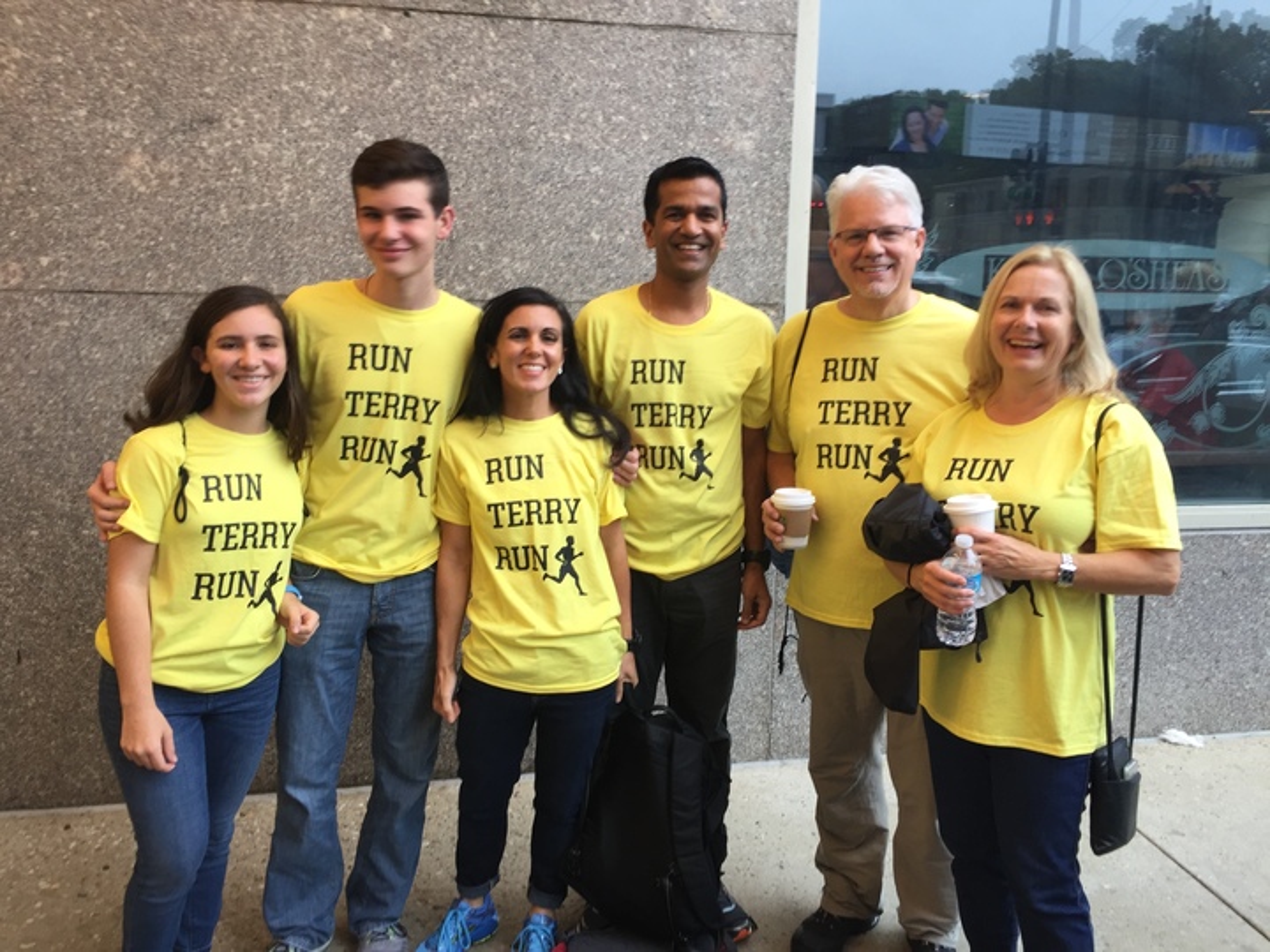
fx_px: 1064
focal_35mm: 29
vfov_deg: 48.2
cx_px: 635
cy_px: 476
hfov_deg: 61.7
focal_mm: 4.15
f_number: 2.2
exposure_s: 1/60
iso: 40
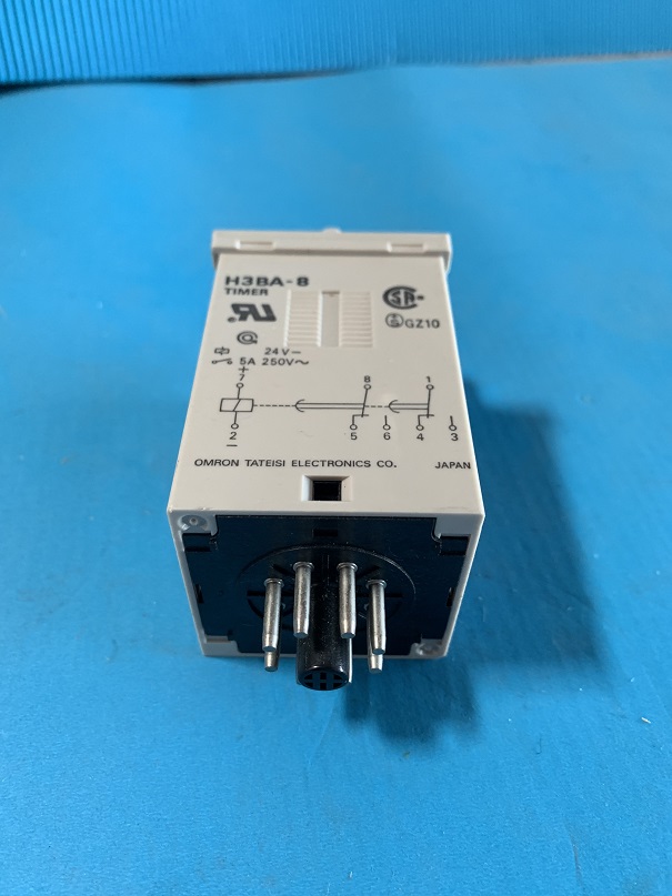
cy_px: 448
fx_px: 673
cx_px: 336
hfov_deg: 53.1
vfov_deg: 67.3
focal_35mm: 26
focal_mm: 4.25
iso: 200
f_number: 1.8
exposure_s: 1/60
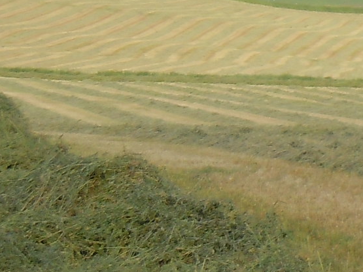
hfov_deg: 7.8
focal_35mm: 243
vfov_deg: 6.1
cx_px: 752
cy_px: 84
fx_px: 2548
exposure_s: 1/640
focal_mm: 9.3
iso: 100
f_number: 3.9
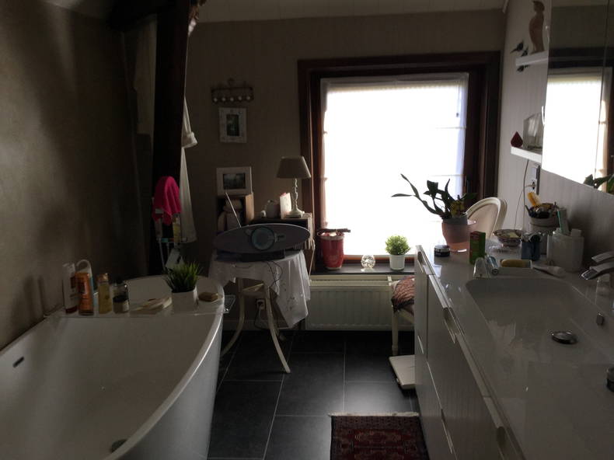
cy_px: 230
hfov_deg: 58.4
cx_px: 307
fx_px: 550
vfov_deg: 45.4
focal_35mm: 31
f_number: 2.4
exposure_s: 1/50
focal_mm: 3.3
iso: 32
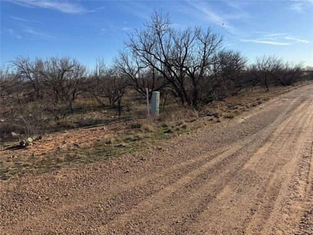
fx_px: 217
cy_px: 118
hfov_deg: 71.6
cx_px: 156
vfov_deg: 56.8
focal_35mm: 24
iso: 80
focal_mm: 6.76
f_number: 1.78
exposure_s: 1/3802
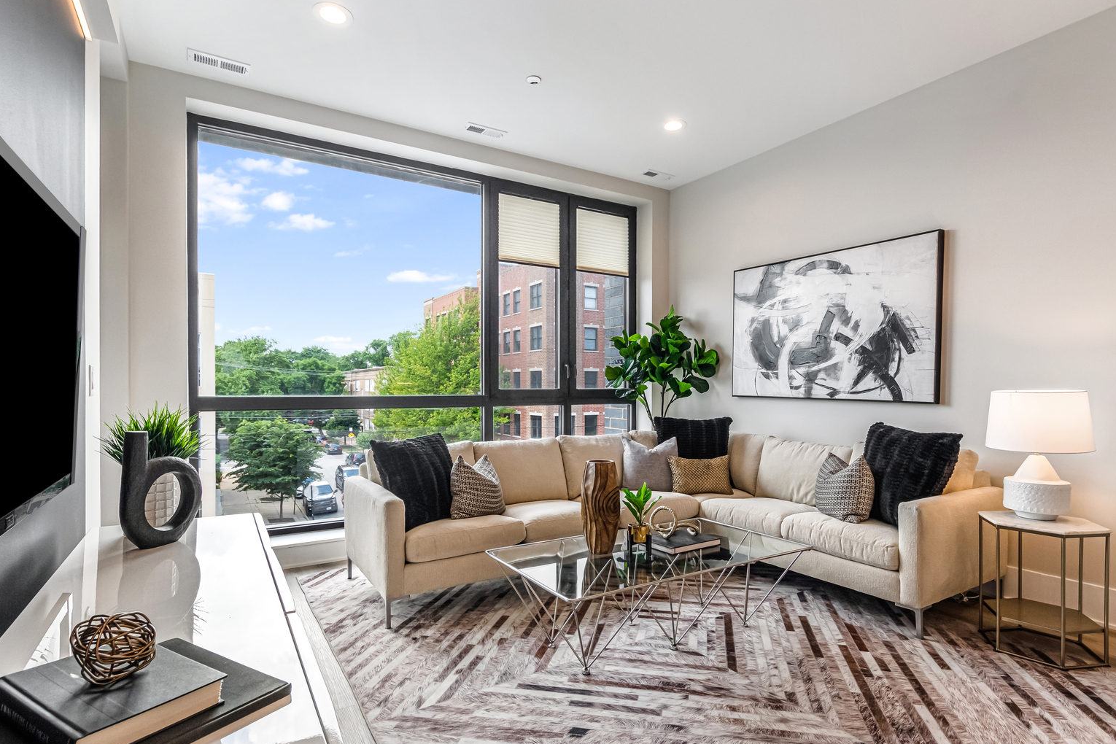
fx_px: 558
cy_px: 389
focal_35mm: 18
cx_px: 566
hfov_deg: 90.0
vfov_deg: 67.4
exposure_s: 1/250
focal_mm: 11.5
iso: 320
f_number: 8
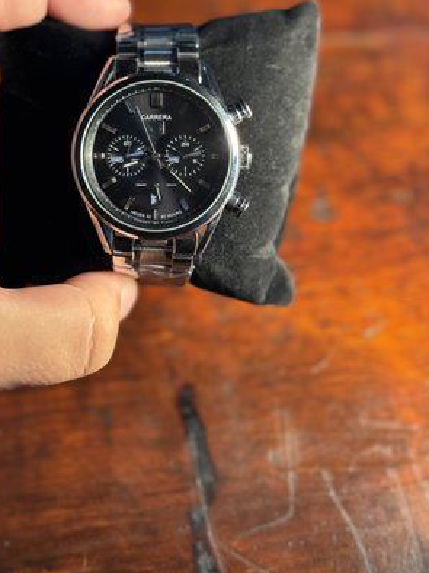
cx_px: 160
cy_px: 209
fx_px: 1075
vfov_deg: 29.7
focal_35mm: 65
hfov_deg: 22.5
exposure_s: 1/59
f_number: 1.78
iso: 100
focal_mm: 6.76
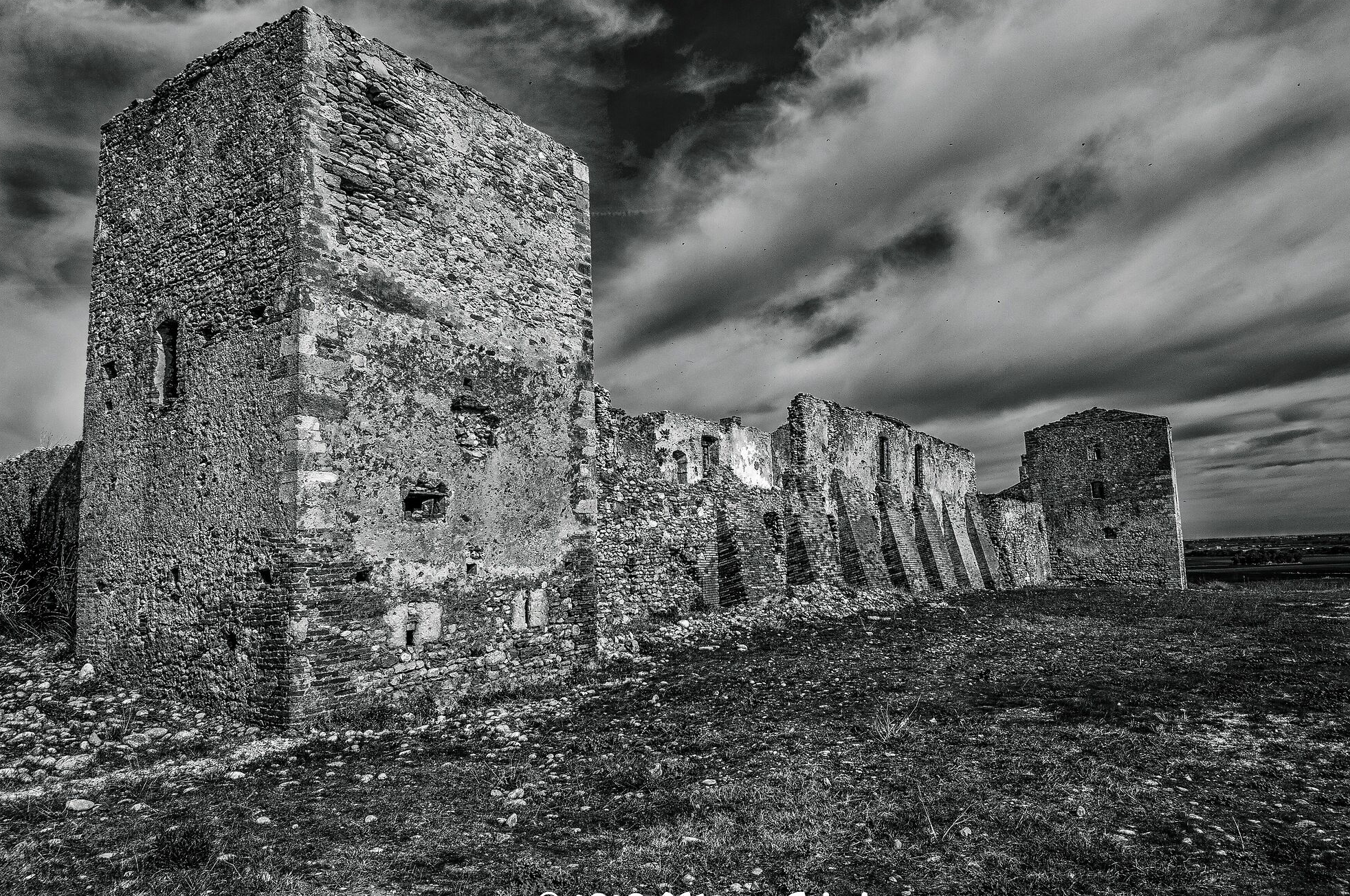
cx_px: 728
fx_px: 824
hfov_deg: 78.5
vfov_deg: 57.1
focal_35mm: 22
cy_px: 440
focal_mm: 12
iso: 100
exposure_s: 1/160
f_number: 11
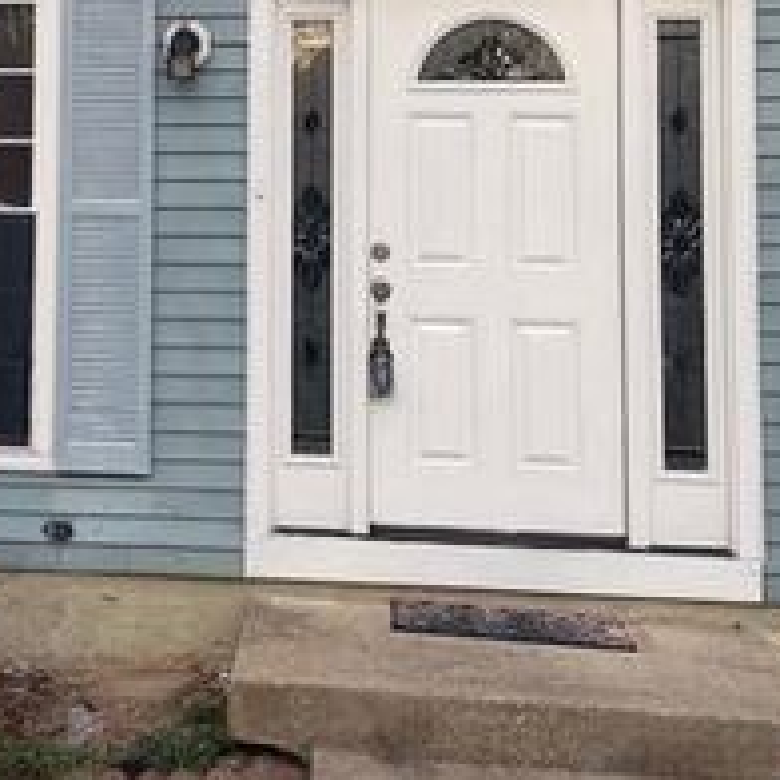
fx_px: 1836
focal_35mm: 72
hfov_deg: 23.2
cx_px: 48
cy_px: 86
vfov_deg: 23.4
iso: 80
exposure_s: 1/1075
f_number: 1.78
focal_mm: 6.76
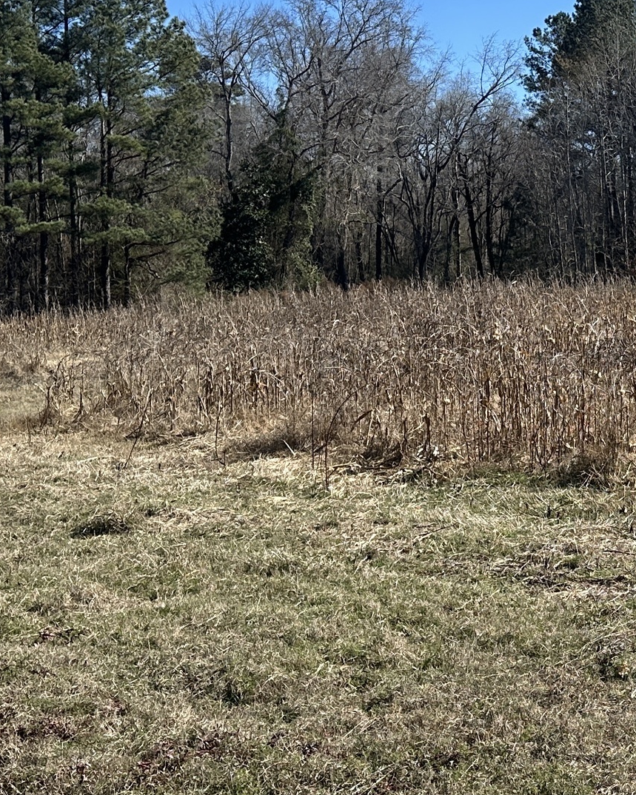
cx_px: 748
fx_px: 1577
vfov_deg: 28.2
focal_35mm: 67
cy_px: 298
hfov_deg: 21.3
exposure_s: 1/3356
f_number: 1.78
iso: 80
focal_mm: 6.86
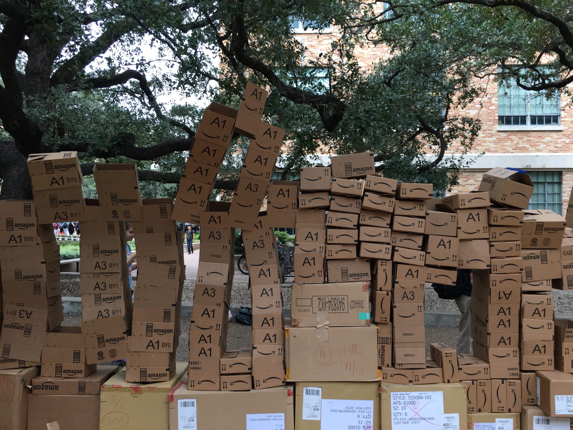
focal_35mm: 29
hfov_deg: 61.7
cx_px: 286
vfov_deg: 48.2
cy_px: 215
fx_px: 480
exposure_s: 1/120
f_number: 2.2
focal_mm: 4.15
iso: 40
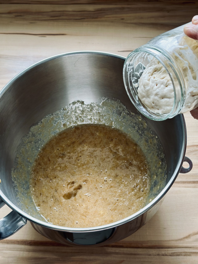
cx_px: 99
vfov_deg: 39.7
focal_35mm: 48
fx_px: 366
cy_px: 132
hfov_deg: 30.3
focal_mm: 6.86
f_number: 1.78
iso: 100
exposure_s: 1/50
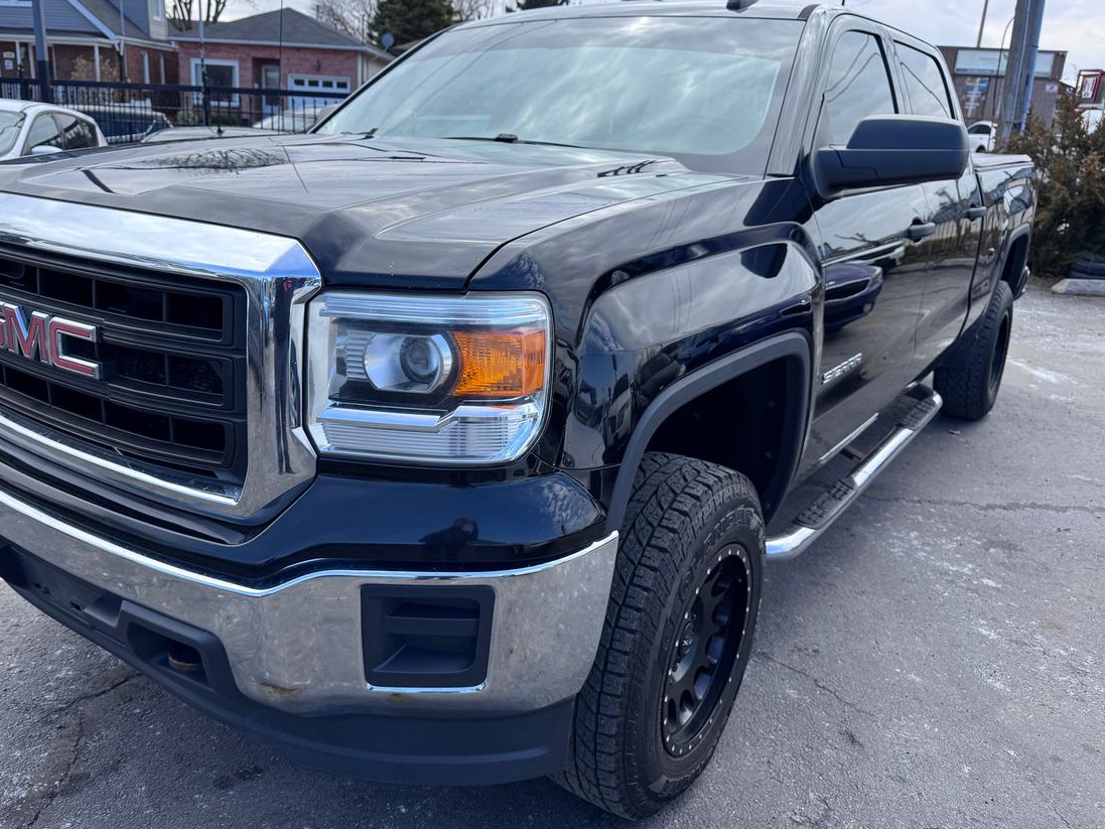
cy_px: 381
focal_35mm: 28
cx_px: 481
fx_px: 894
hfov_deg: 63.2
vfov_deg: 49.7
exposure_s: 1/1560
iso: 80
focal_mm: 6.76
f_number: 1.78
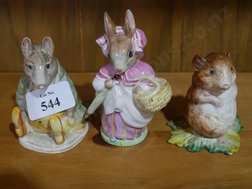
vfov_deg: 28.6
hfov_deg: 37.5
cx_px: 122
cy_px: 90
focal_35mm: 51
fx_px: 371
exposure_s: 1/60
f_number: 5.2
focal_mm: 24
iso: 500
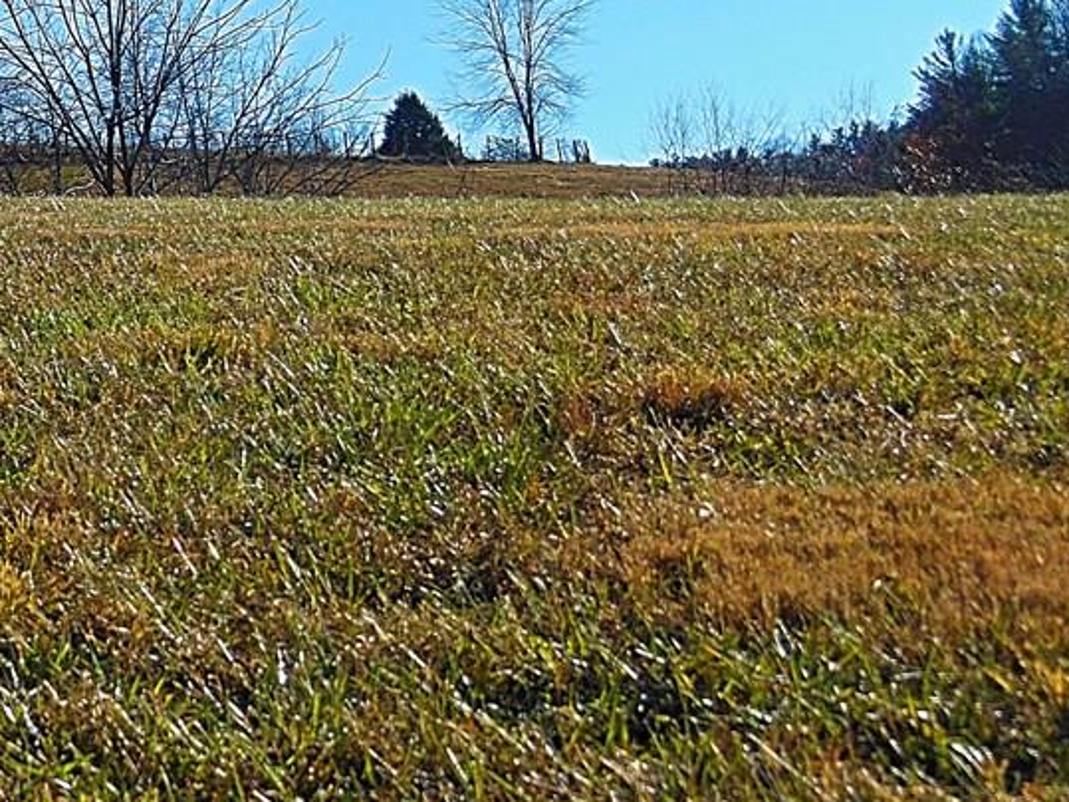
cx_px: 93
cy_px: 159
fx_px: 3520
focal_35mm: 114
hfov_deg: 17.0
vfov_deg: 12.9
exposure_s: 1/800
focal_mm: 10.7
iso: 125
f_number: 5
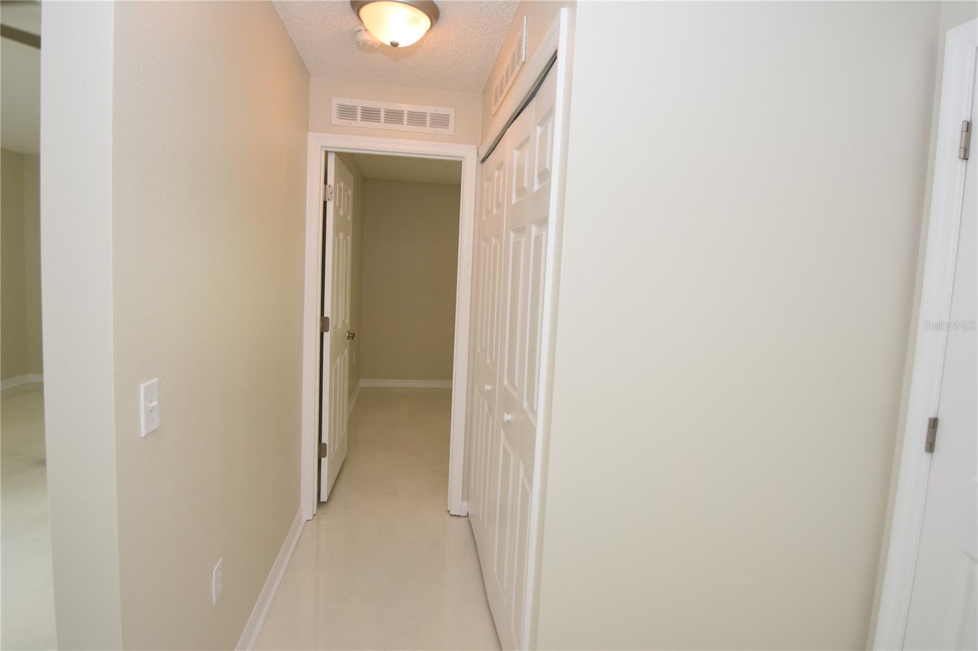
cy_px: 326
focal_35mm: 17
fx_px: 468
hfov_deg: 92.5
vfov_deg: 69.6
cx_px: 489
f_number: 4
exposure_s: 1/60
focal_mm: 11.5
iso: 250
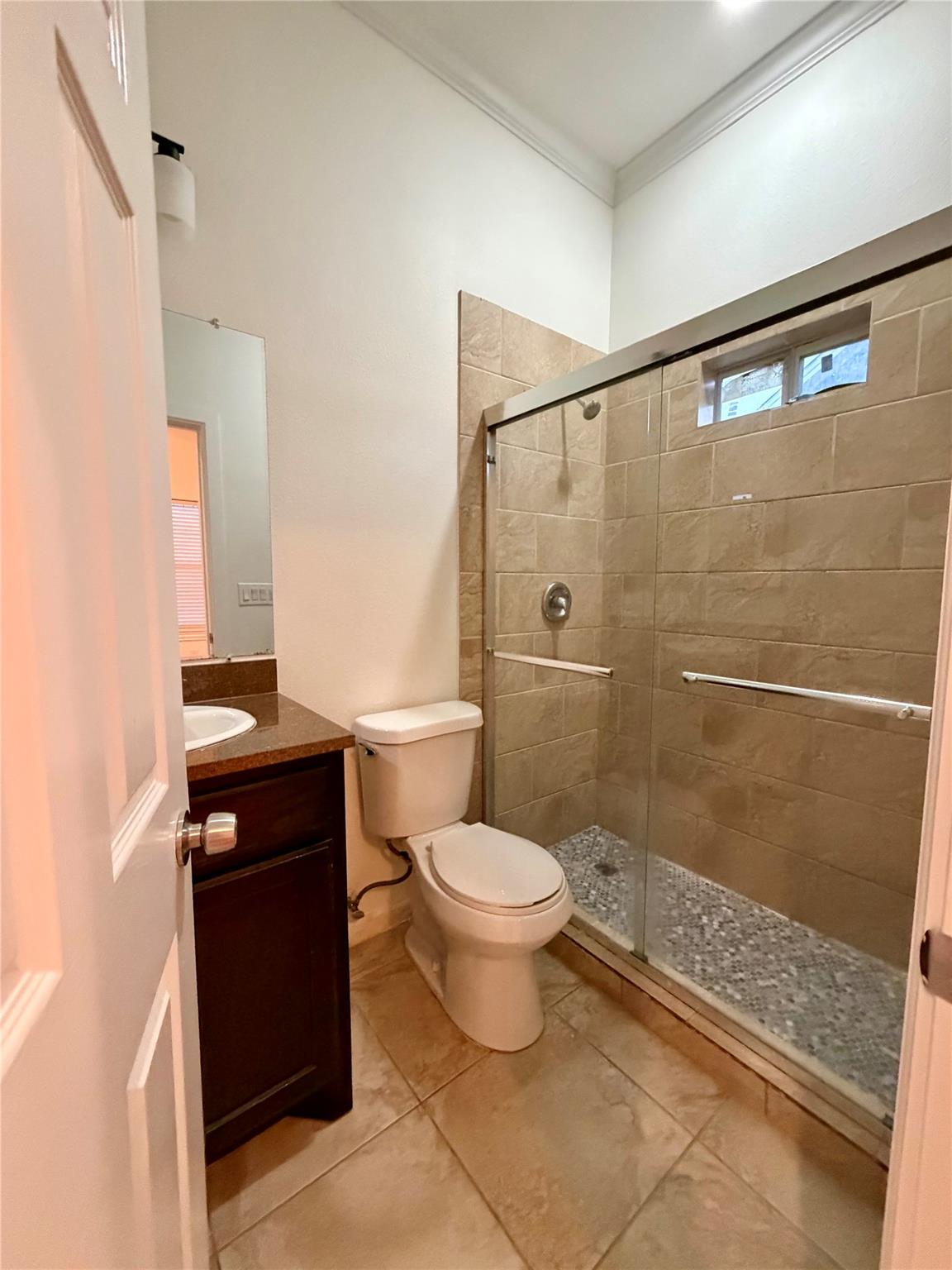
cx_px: 476
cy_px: 635
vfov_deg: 102.1
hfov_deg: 85.7
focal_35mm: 14
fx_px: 513
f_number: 2.2
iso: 800
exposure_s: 1/60
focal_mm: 2.22
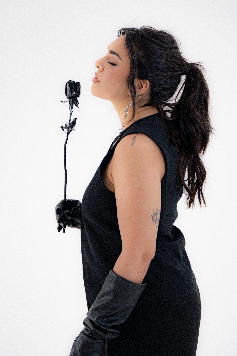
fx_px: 1669
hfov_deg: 8.1
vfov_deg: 12.2
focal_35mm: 169
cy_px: 178
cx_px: 118
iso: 1600
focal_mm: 113
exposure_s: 1/400
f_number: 2.8
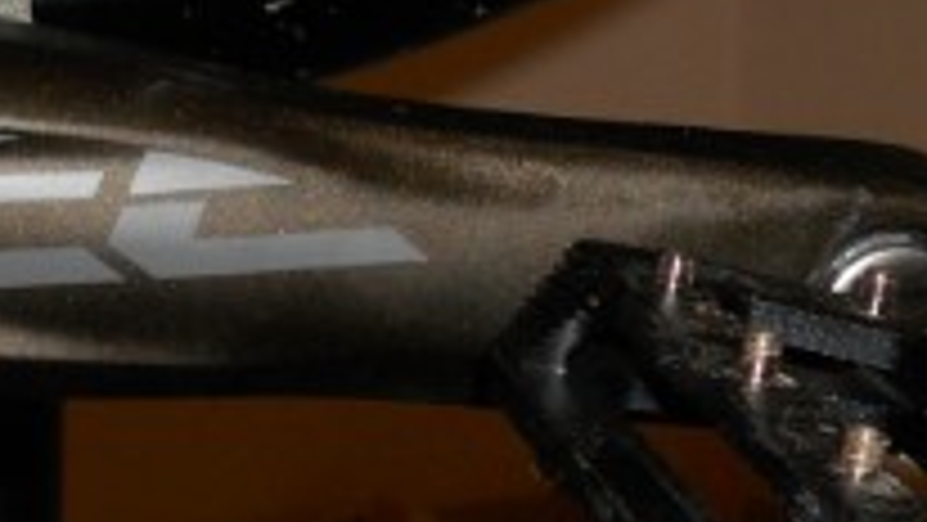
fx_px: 4450
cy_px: 124
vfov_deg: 6.7
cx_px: -236
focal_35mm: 181
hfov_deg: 11.6
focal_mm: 8.2
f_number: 4.3
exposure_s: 1/30
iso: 100
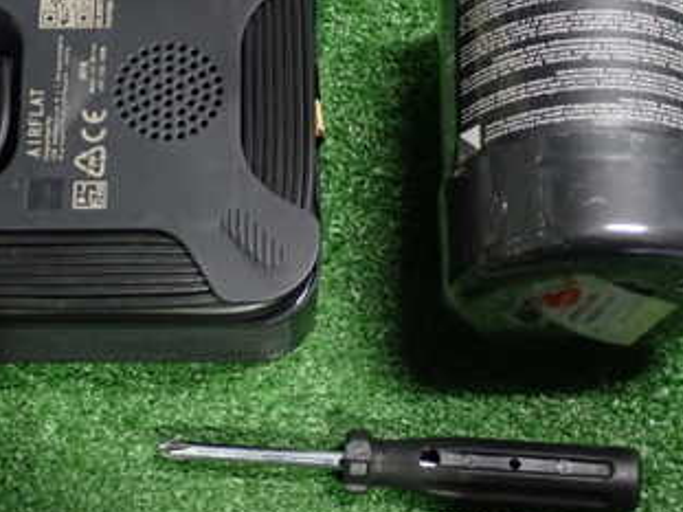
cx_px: 288
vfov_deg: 17.3
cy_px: 299
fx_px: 1676
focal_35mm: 85
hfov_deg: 23.0
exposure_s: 1/30
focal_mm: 7.84
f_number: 2.9
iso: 800
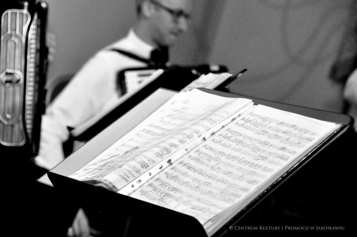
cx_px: 178
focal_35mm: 142
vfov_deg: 9.6
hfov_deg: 14.4
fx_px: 1411
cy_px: 118
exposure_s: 1/200
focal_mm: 95
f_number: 7.1
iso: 3200
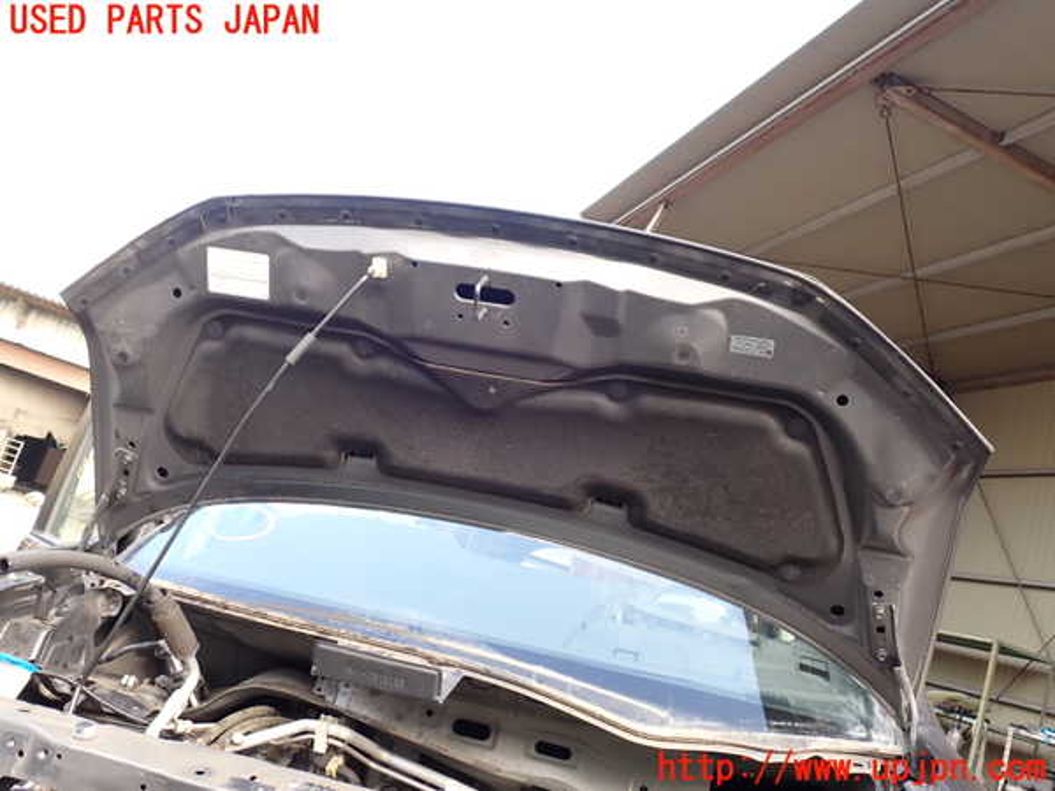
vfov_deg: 46.8
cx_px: 528
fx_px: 914
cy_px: 396
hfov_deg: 60.0
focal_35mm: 30
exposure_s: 1/80
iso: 100
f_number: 3.2
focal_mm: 5.4
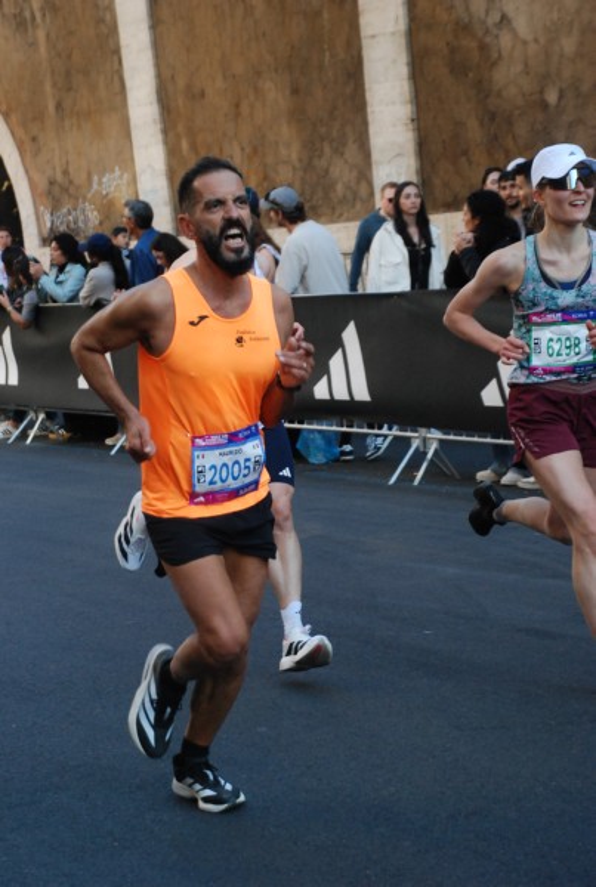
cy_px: 444
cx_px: 298
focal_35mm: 93
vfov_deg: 21.9
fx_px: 2297
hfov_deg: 14.8
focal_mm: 62
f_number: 5.3
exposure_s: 1/500
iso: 1000
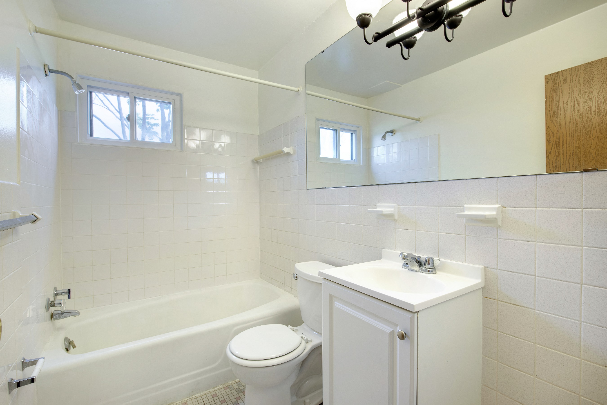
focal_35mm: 17
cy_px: 202
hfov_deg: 93.3
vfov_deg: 70.5
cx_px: 304
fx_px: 287
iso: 400
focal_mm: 17
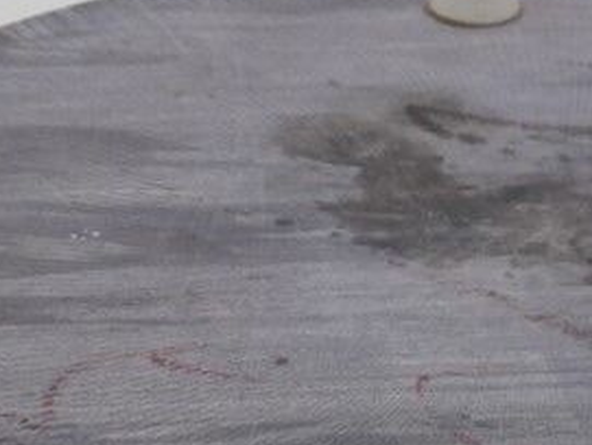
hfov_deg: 15.5
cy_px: 424
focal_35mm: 126
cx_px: 476
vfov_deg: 11.7
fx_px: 2158
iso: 200
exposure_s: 1/800
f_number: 3.9
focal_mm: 6.67
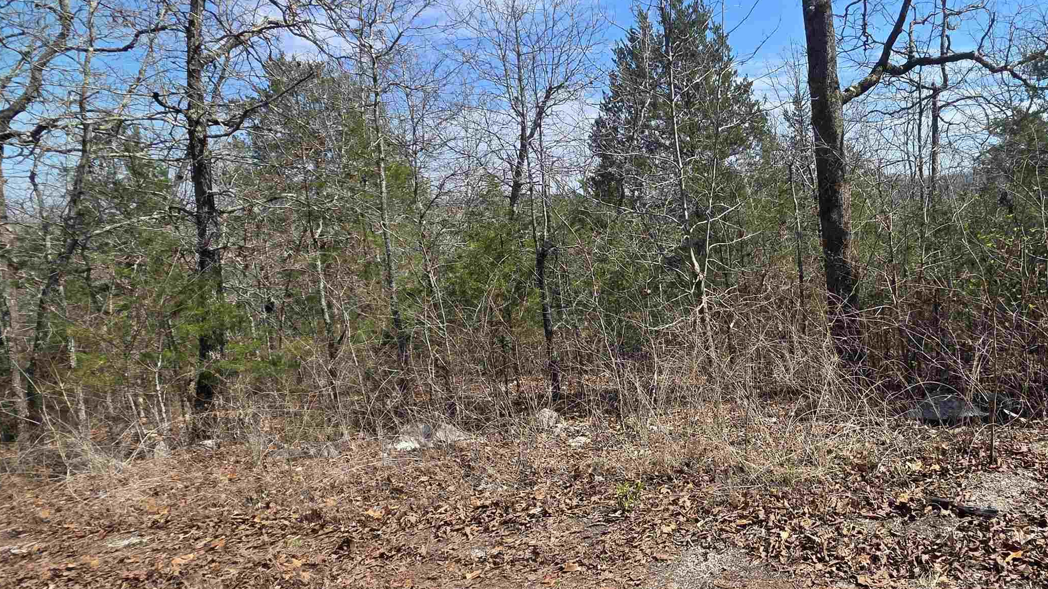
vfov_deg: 53.5
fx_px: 584
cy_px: 320
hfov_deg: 79.0
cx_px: 754
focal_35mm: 21
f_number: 1.9
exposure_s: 1/1321
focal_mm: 2.2
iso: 40
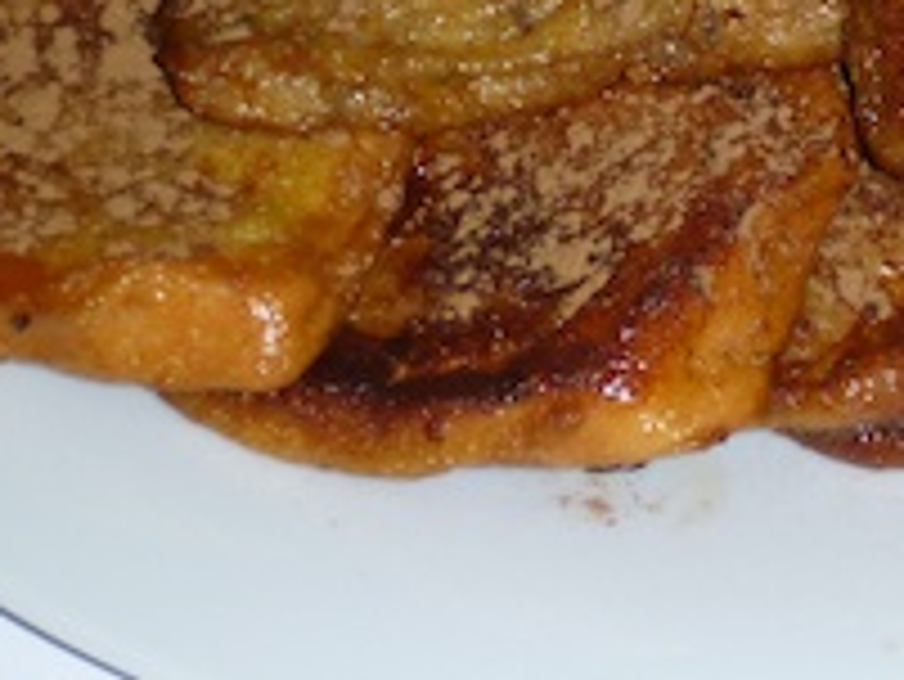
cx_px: 850
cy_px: 155
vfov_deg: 10.8
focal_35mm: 137
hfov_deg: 14.2
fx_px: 3580
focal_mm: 9.8
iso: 160
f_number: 4.9
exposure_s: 1/60
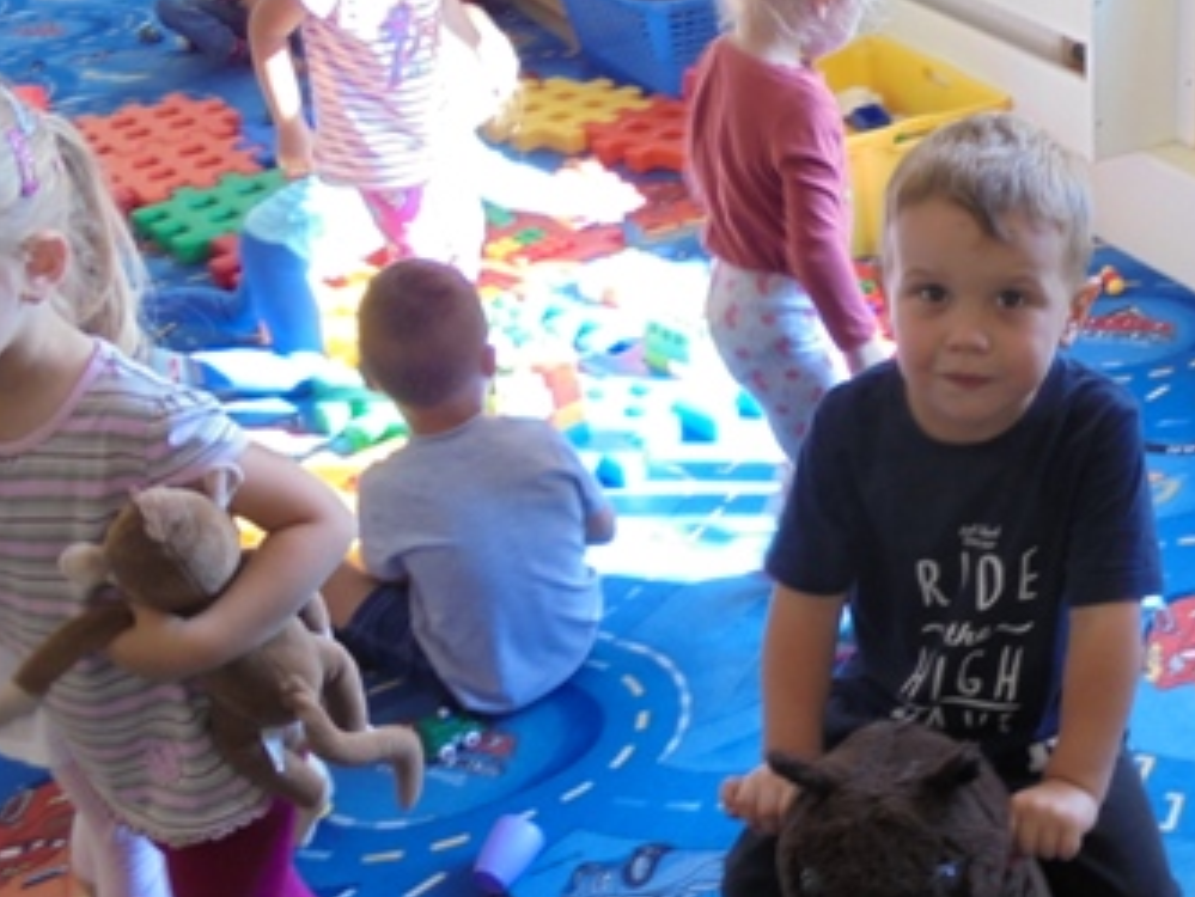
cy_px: 603
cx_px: 1055
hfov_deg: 36.1
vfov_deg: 28.9
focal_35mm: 50
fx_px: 1727
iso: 100
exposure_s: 1/30
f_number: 3.5
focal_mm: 4.6
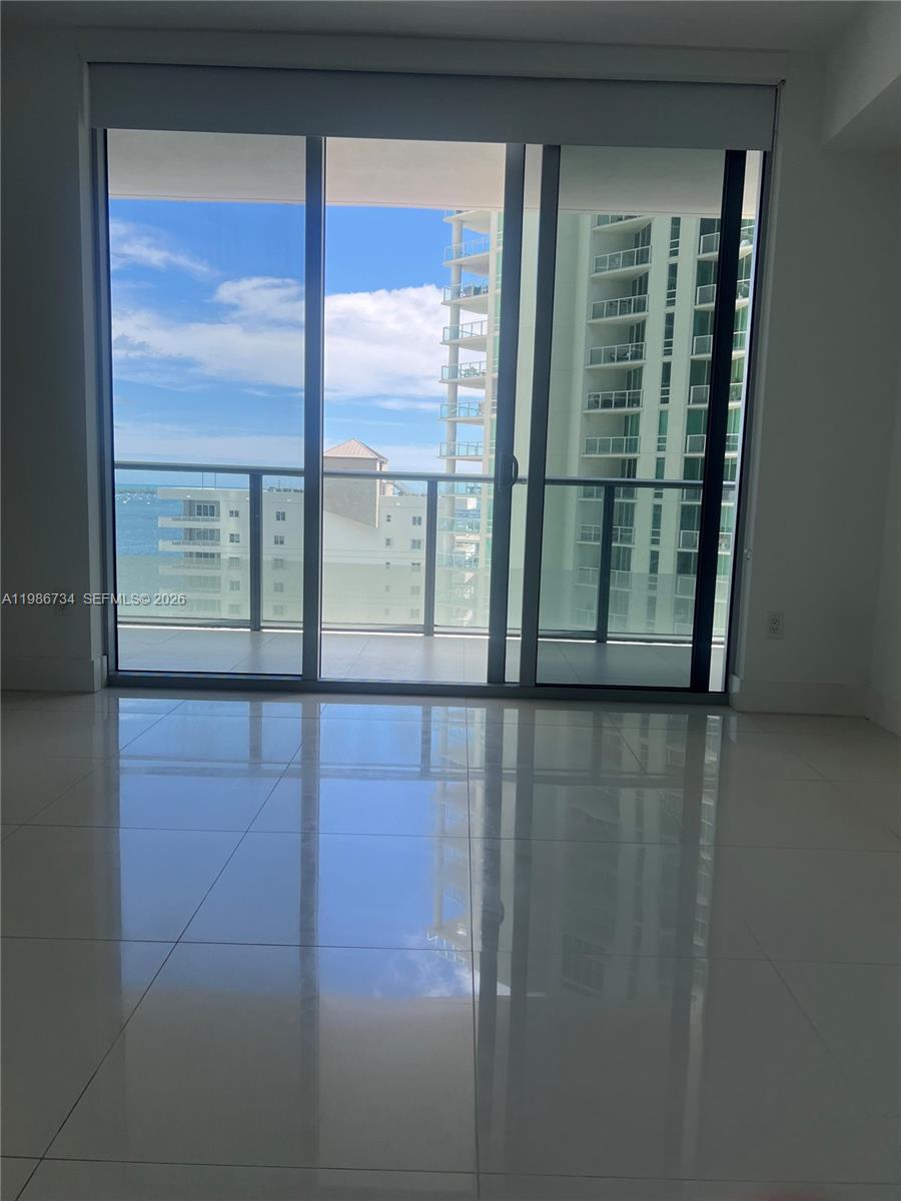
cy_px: 600
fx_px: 902
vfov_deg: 67.3
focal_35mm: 26
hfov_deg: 53.1
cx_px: 450
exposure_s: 1/1147
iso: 50
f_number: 1.5
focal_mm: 5.7
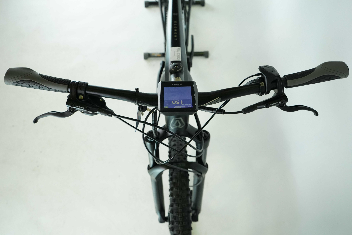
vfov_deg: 43.6
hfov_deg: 61.9
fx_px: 293
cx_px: 176
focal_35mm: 30
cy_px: 118
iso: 2000
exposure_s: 1/200
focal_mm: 30
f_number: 5.6
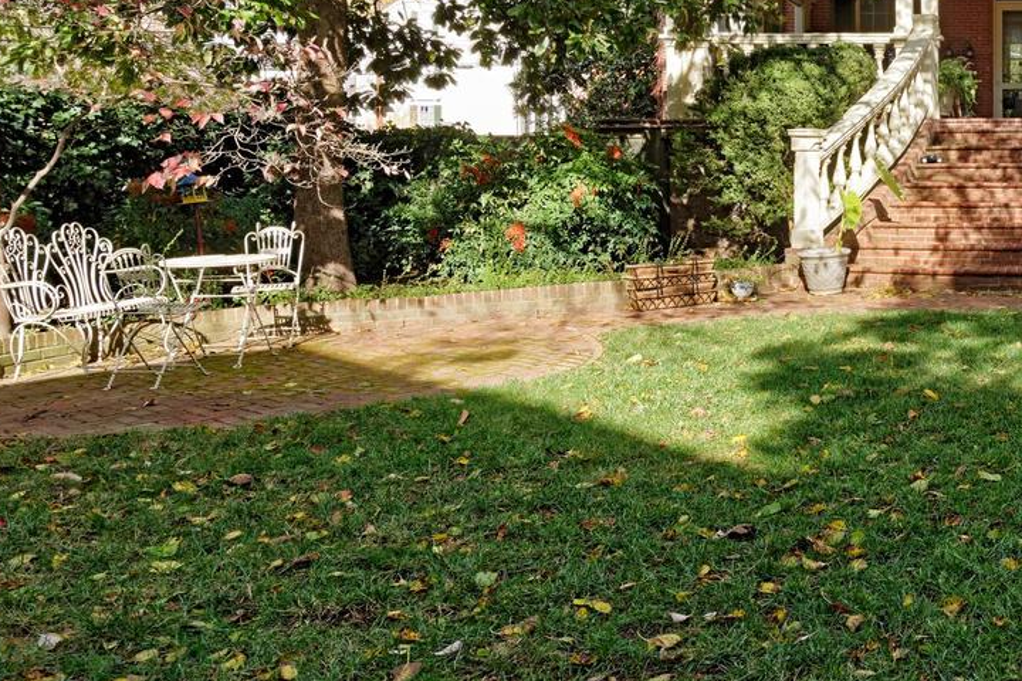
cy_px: 162
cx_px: 1001
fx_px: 1249
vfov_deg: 30.0
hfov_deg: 39.7
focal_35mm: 44
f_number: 13
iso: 320
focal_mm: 22
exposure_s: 1/250
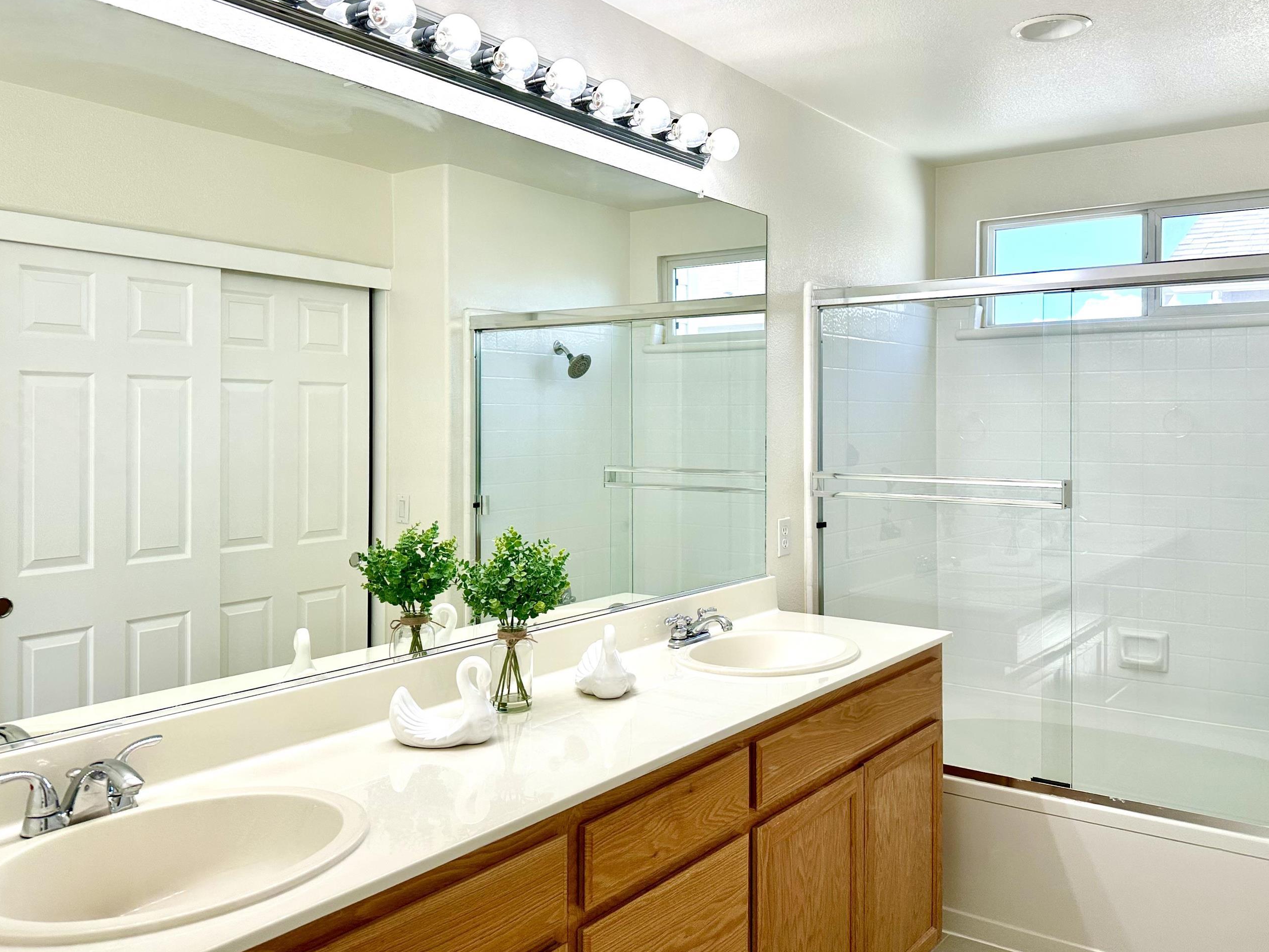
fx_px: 1063
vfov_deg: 48.1
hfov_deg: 61.5
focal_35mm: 29
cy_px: 418
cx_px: 692
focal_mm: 6.86
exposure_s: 1/458
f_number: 1.78
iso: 80
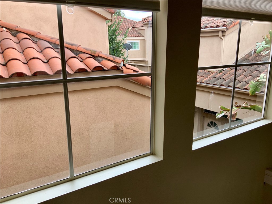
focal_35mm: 29
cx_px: 136
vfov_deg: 48.2
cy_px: 102
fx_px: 228
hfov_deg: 61.7
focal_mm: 3
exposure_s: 1/221
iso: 16
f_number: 1.8
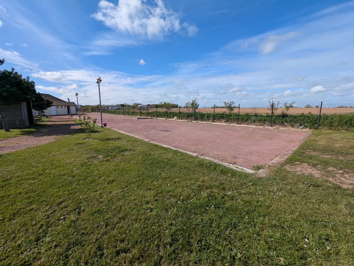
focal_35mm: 13
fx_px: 133
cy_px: 133
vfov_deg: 90.1
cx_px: 177
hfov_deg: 106.1
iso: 49
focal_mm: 1.95
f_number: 2.2
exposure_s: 1/1996
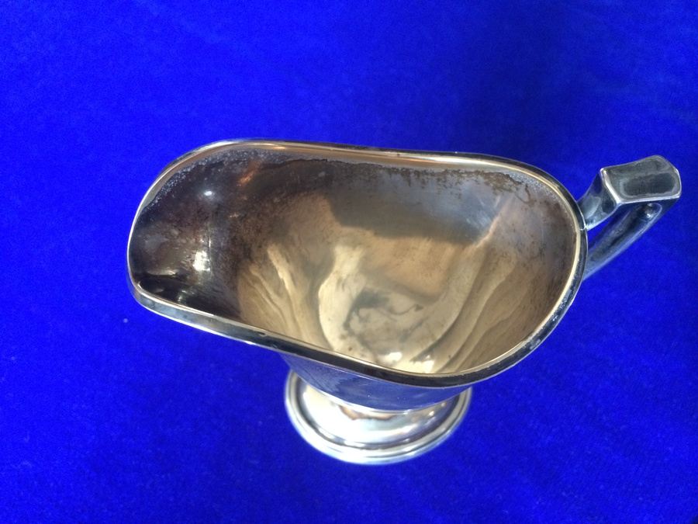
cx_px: 349
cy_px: 262
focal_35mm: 30
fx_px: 605
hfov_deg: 60.0
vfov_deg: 46.8
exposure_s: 1/24
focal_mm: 4.12
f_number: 2.2
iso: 320
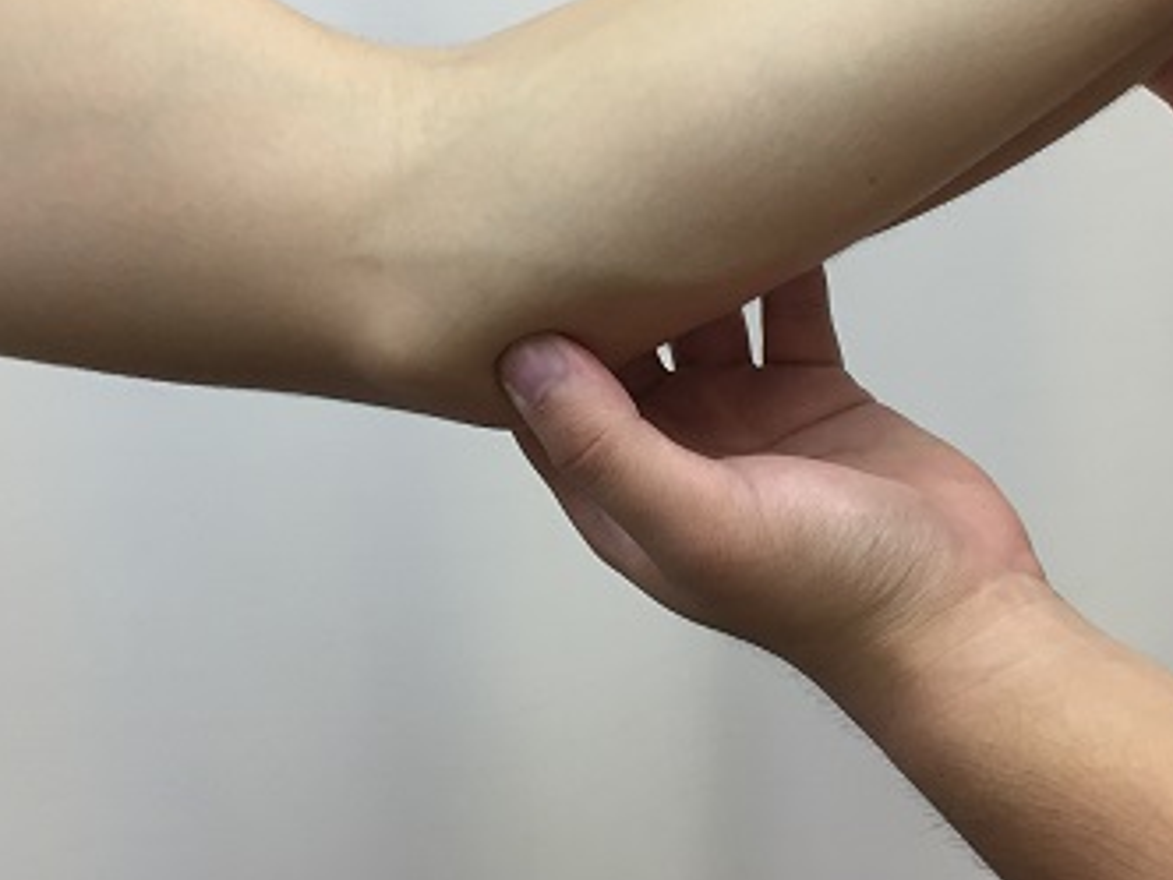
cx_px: 571
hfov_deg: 33.8
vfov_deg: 25.6
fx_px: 1932
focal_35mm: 57
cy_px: 332
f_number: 2.2
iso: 32
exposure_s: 1/30
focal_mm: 4.15
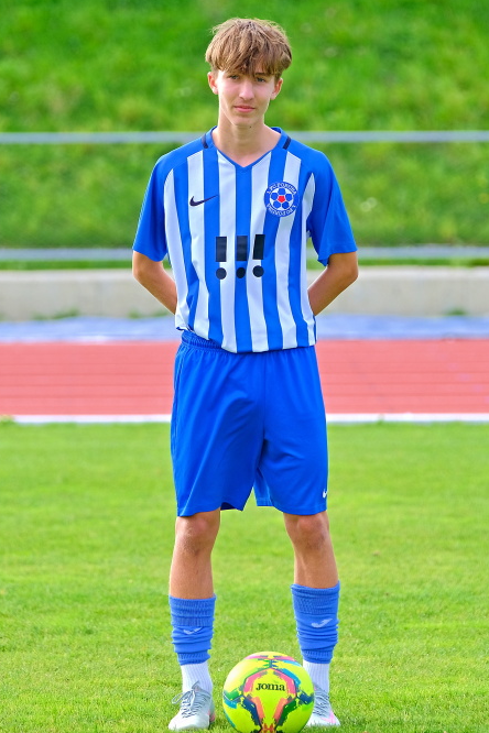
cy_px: 379
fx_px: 3708
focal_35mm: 182
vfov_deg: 11.3
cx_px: 241
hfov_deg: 7.5
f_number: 2.8
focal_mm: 115
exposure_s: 1/1250
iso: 320
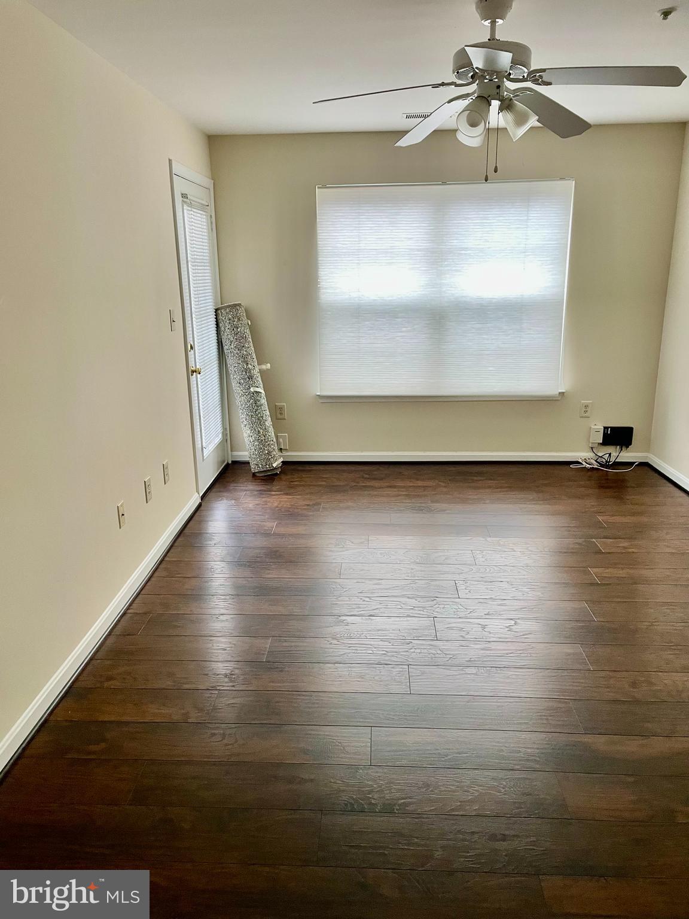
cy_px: 460
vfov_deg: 67.3
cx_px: 344
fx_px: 690
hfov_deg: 53.1
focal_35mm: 26
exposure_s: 1/60
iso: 160
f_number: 1.6
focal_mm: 4.2
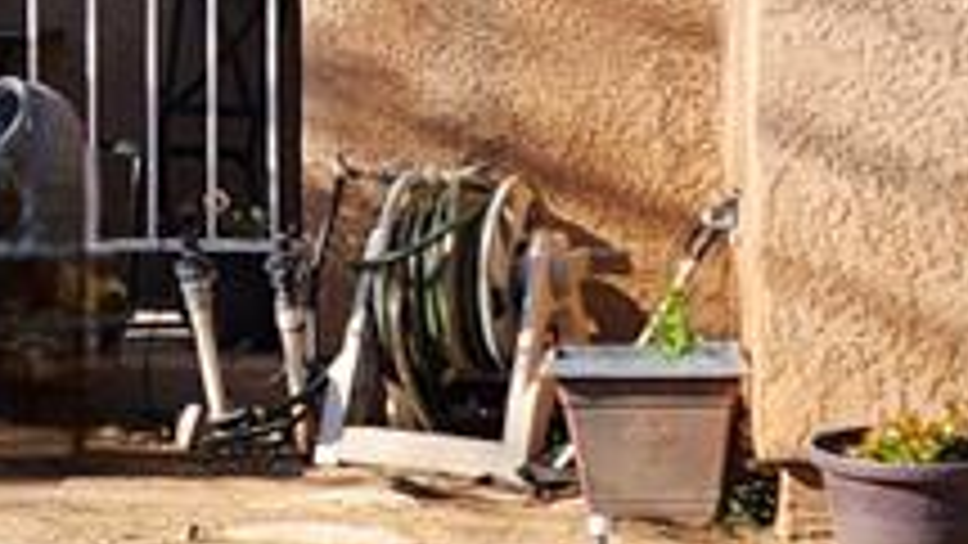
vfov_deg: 6.9
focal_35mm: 175
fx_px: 4492
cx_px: -475
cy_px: 36
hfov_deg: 11.8
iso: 12
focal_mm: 6.4
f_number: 1.8
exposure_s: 1/667
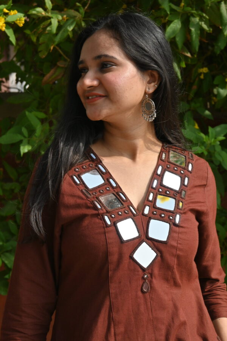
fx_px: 709
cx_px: 114
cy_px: 170
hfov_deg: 18.2
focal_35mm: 75
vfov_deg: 27.0
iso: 100
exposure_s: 1/400
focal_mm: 50
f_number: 7.1
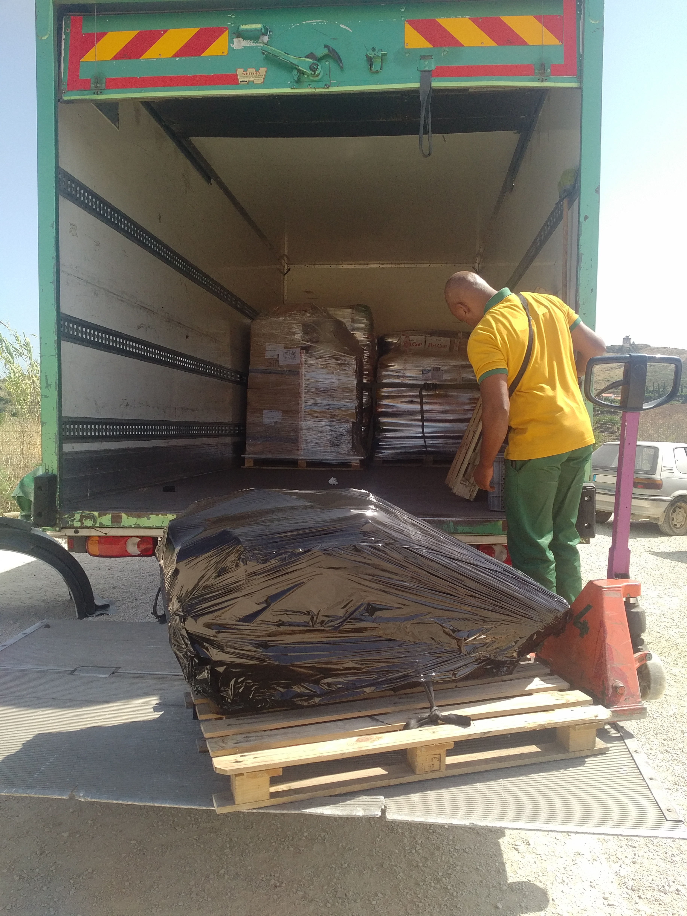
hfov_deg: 51.4
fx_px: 714
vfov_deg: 65.3
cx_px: 344
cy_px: 458
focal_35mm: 27
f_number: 2.2
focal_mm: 4.75
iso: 50
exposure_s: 1/663
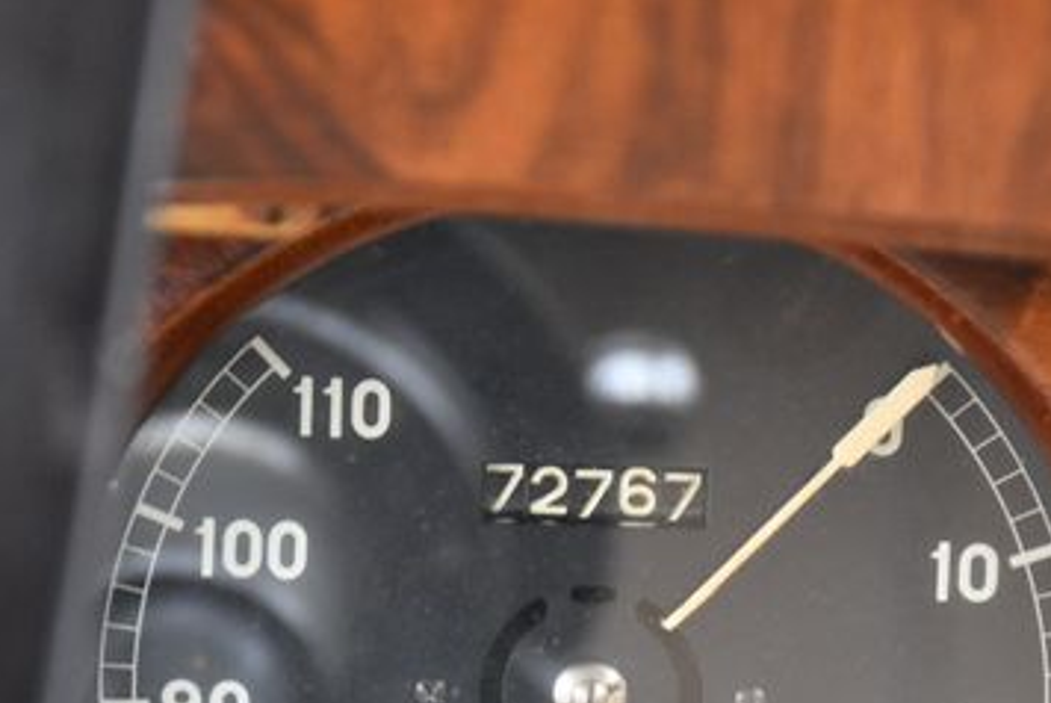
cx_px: 638
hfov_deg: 7.6
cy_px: 579
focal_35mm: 270
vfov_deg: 5.1
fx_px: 7889
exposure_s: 1/60
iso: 1800
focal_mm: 100
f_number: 5.6
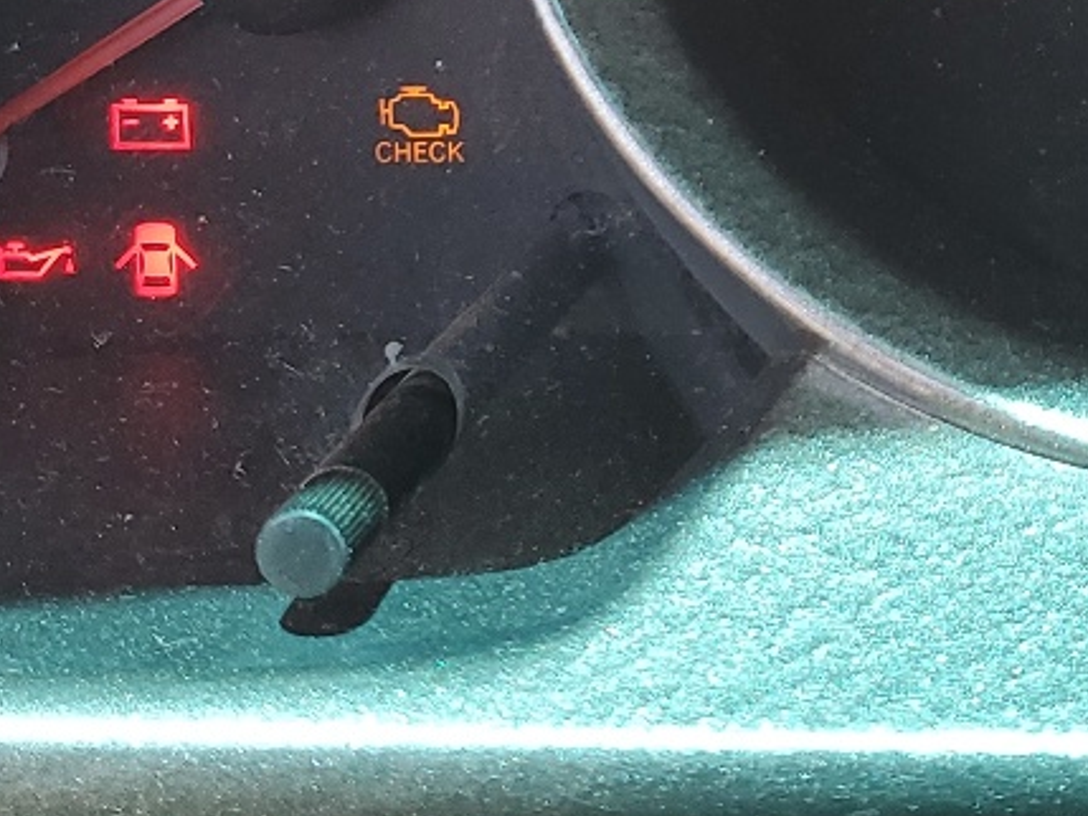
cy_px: -180
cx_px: 1154
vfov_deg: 14.7
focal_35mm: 97
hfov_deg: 19.5
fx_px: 3050
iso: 56
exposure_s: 1/120
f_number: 1.5
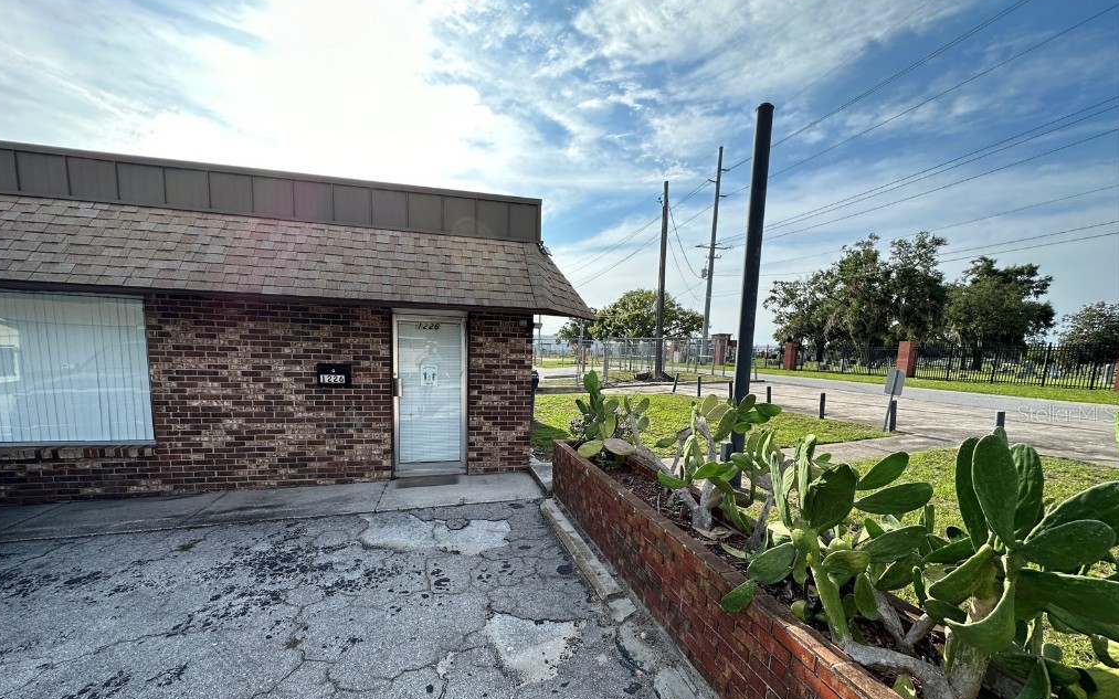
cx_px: 556
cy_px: 413
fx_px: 457
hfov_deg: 101.5
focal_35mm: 15
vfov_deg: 74.1
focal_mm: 2.22
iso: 40
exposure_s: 1/1221
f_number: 2.2
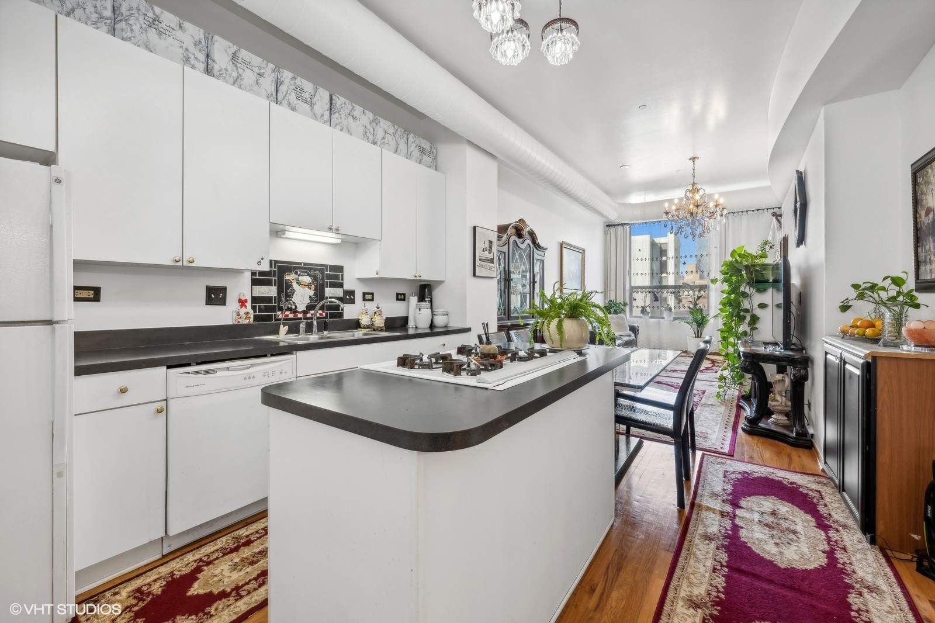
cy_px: 312
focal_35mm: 14
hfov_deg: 104.3
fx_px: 364
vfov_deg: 81.2
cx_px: 468
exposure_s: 1/15
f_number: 9.5
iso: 200
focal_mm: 14
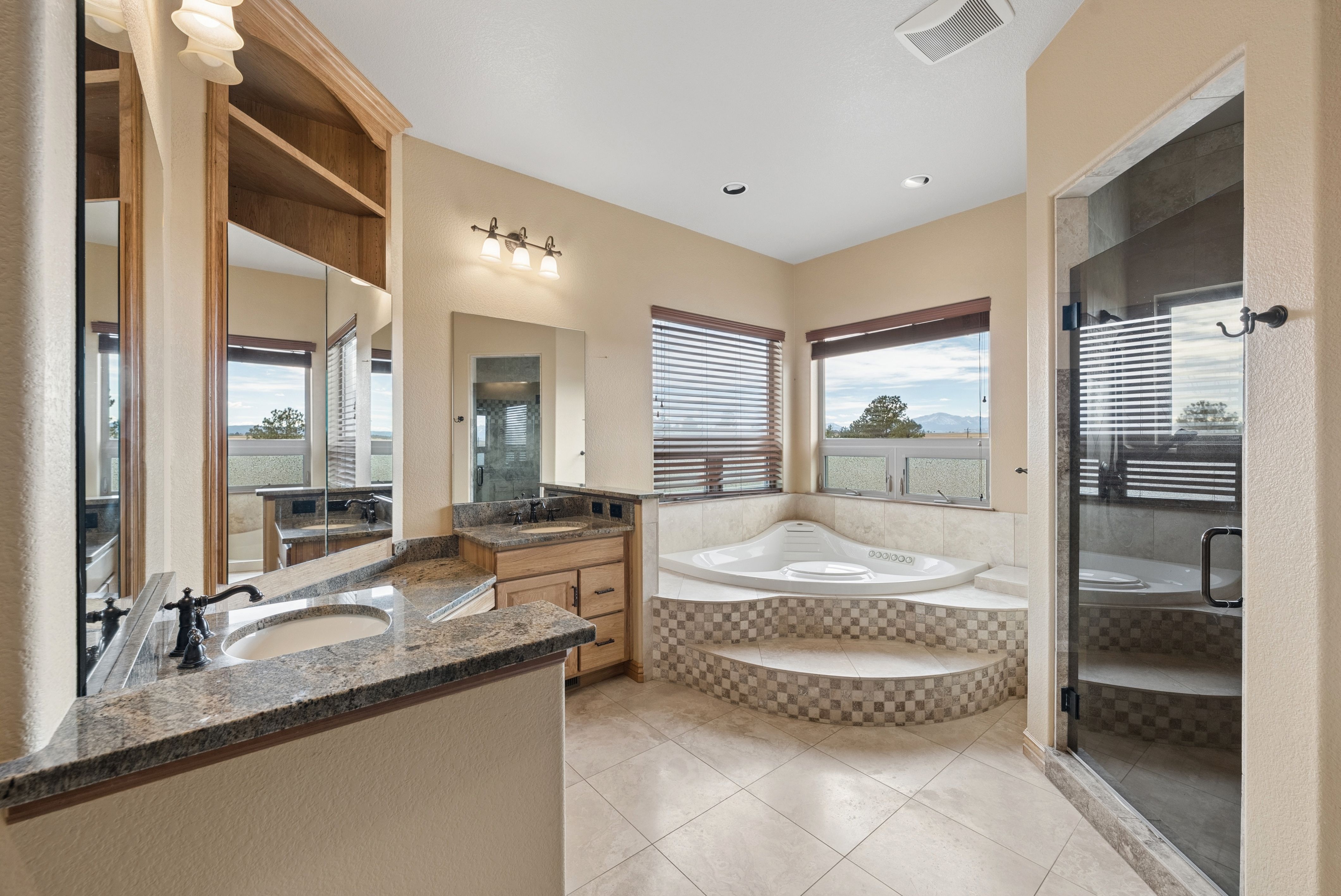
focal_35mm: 14
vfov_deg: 81.3
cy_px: 448
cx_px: 670
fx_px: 522
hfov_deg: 104.2
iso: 640
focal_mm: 14
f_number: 9
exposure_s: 1/125
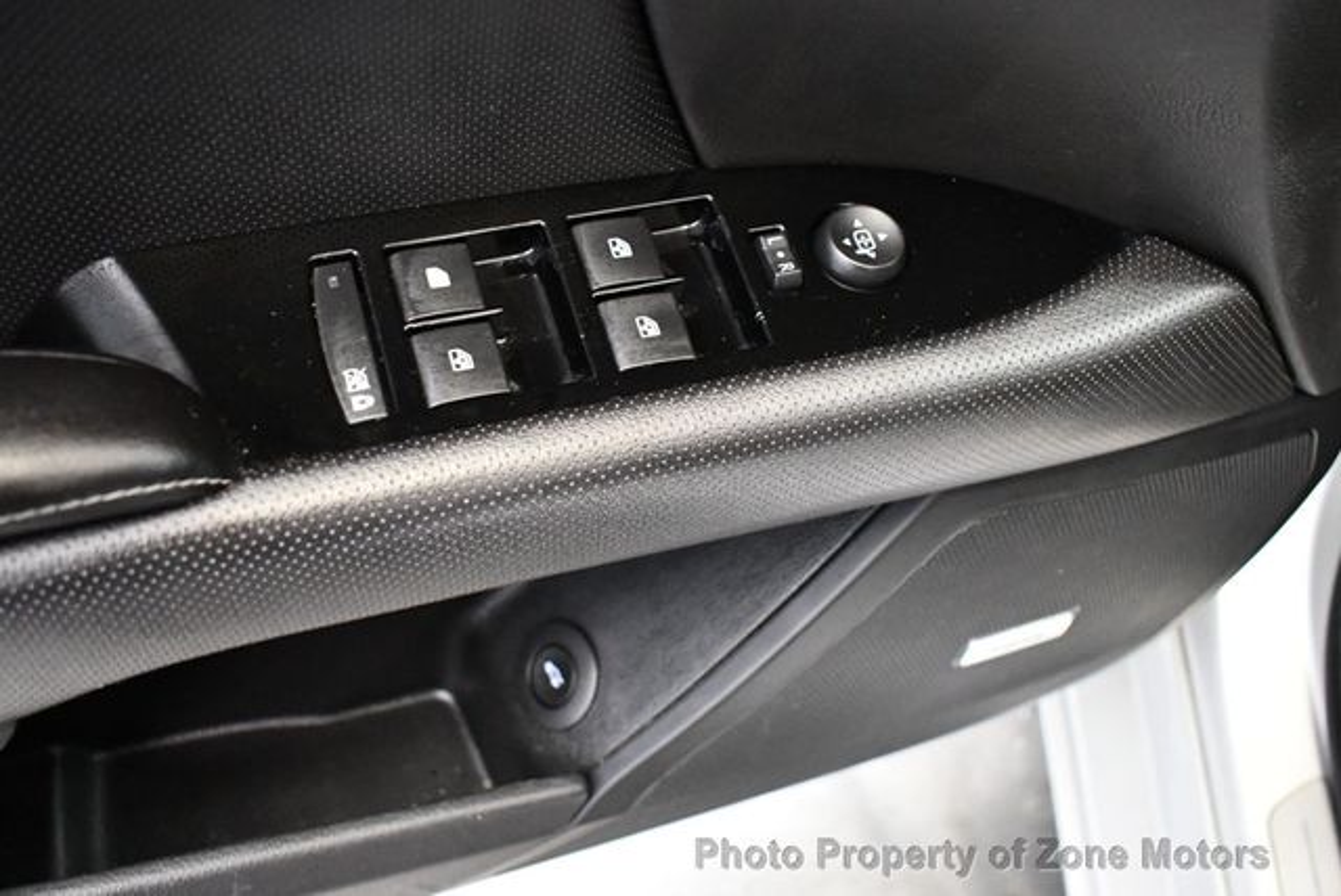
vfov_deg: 36.9
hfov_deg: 53.1
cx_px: 670
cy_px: 448
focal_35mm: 36
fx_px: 1342
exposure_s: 1/60
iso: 6400
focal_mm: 18
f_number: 3.5
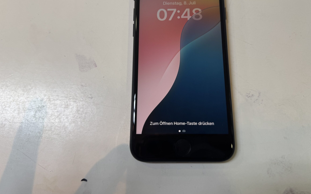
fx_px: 237
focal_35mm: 28
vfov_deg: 44.3
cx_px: 163
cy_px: 76
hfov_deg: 66.4
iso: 125
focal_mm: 6.76
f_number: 1.78
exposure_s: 1/100
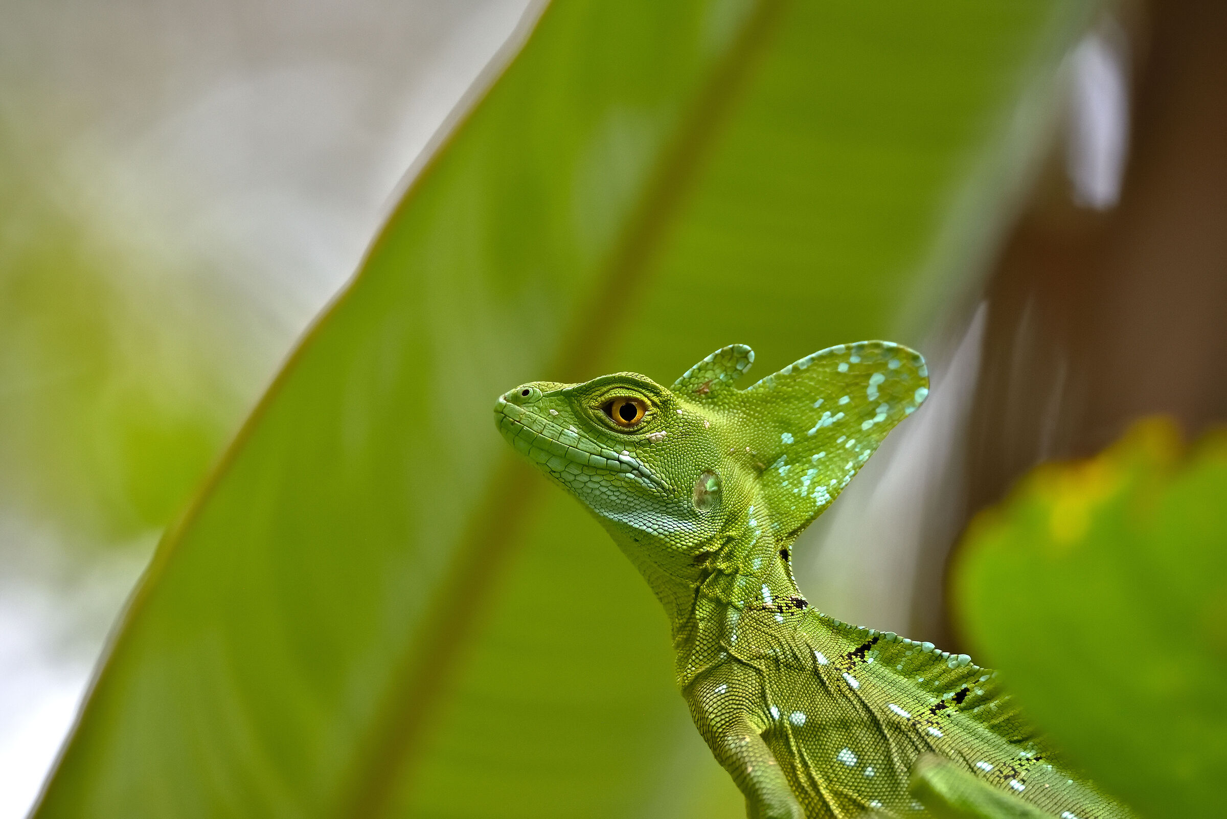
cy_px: 410
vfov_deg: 2.3
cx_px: 614
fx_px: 20456
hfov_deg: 3.4
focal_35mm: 600
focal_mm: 600
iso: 2500
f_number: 6.3
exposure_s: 1/500
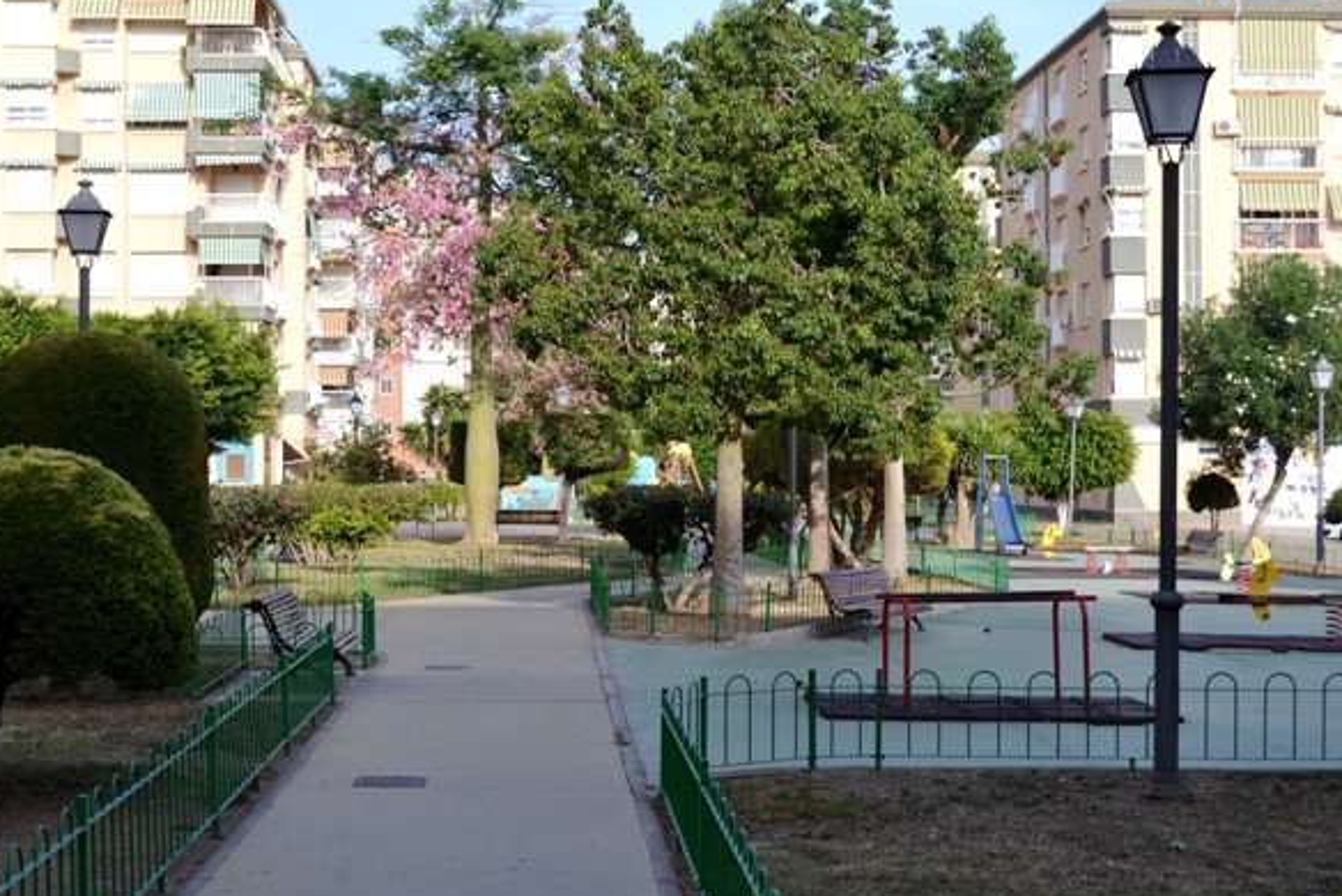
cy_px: 461
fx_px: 2146
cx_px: 609
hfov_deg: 34.7
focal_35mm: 58
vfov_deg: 23.6
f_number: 6.3
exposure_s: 1/160
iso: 100
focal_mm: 35
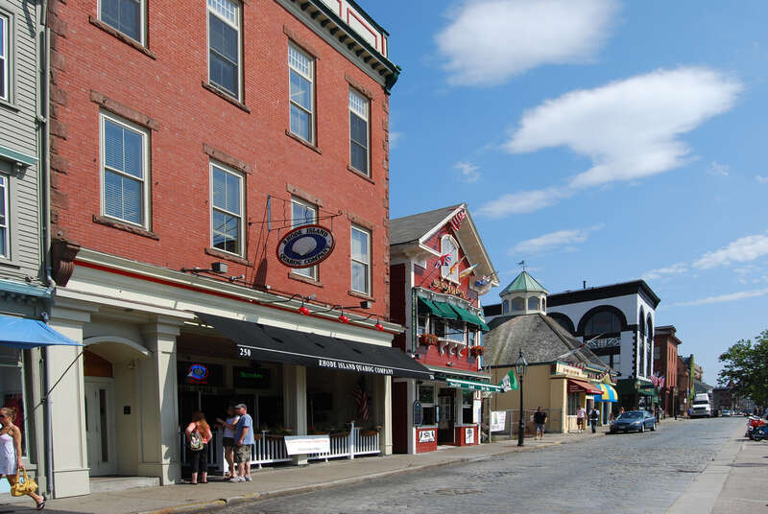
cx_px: 384
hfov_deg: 61.9
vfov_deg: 43.7
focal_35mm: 30
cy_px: 257
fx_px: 641
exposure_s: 1/250
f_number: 10
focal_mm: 20
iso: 160
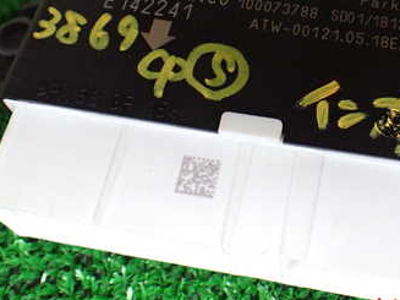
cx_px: 286
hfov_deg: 34.4
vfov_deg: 26.0
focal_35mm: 55
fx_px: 635
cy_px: 50
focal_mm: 5.4
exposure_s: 1/50
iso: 800
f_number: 2.3
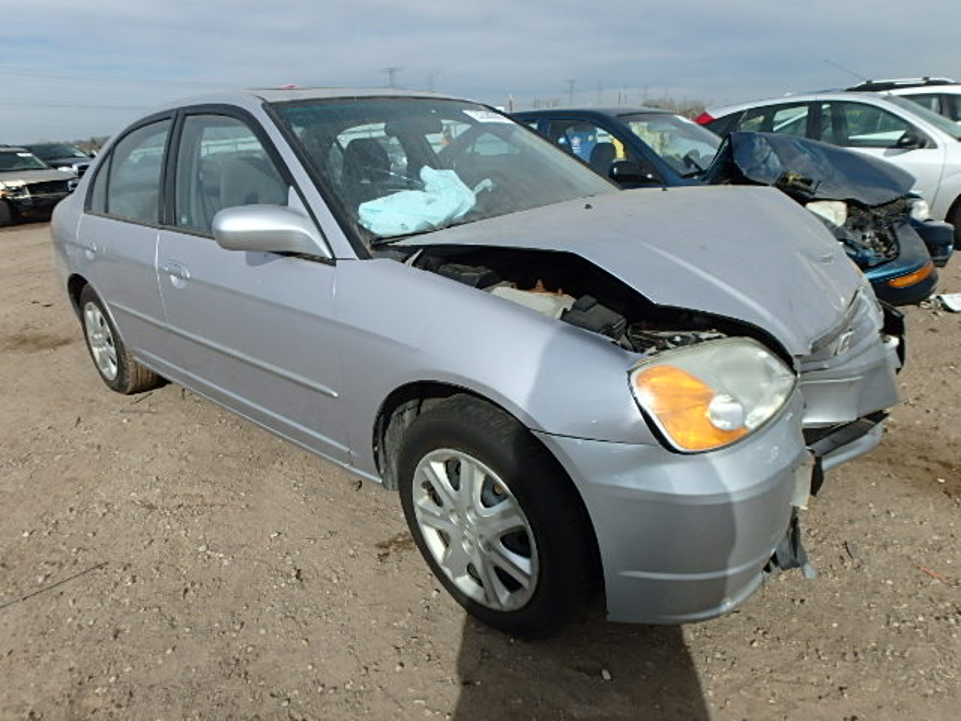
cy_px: 360
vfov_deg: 63.4
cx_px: 480
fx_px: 583
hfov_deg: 79.0
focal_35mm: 21
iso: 125
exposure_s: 1/500
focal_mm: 3.7
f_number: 6
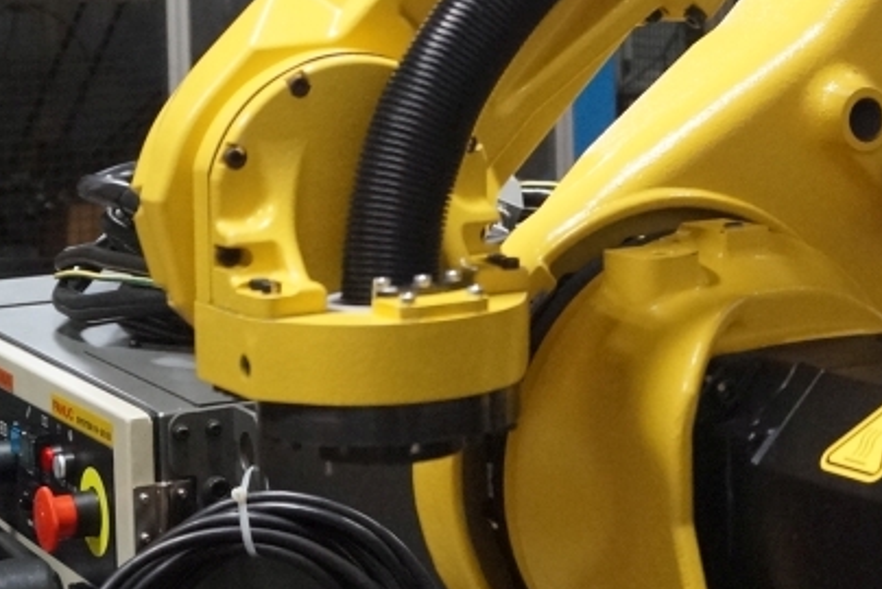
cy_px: -22
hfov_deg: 21.6
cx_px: 989
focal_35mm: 89
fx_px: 2182
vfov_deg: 15.1
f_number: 4
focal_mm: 20
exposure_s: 1/160
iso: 1600
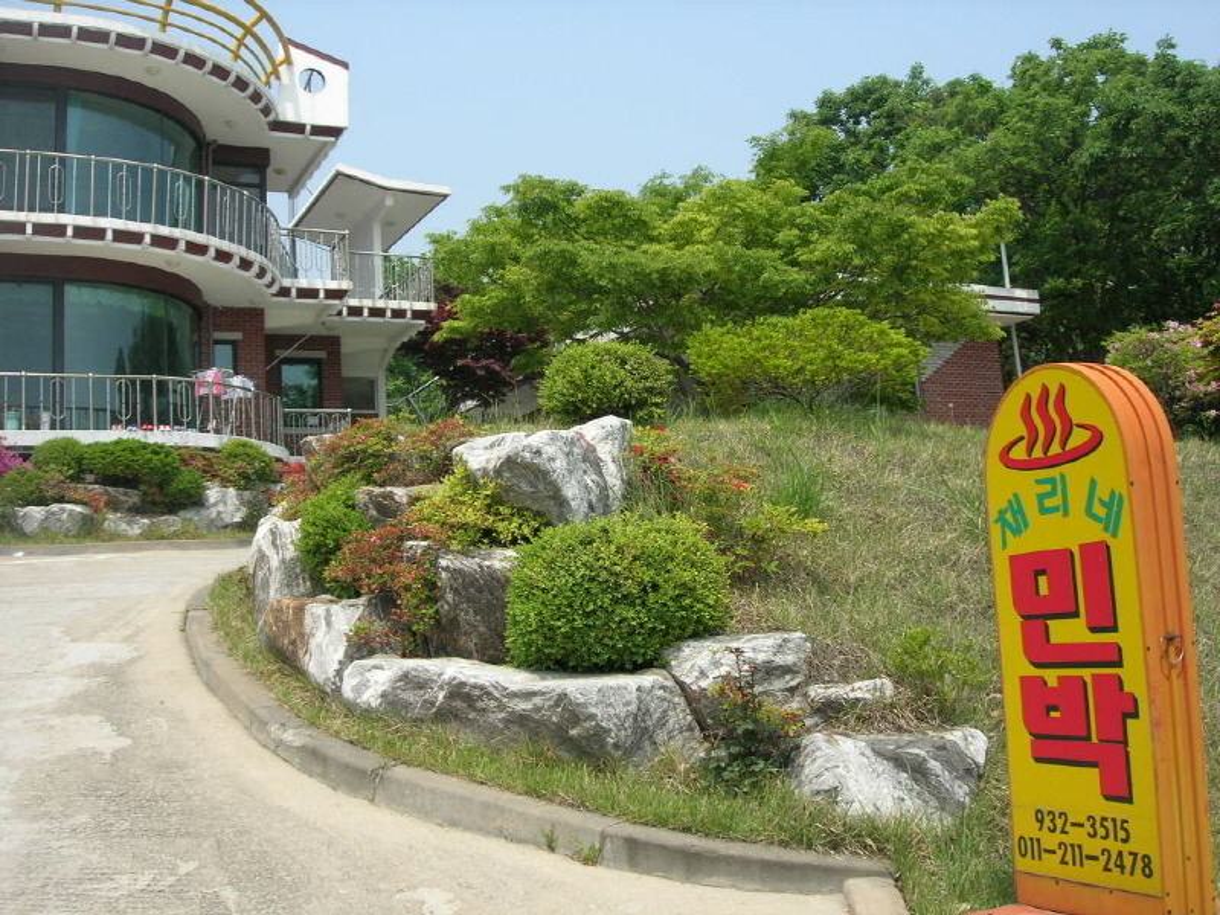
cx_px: 610
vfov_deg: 37.7
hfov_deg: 49.0
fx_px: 1339
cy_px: 458
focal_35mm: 38
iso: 64
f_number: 4.8
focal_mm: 7.8
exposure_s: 1/473
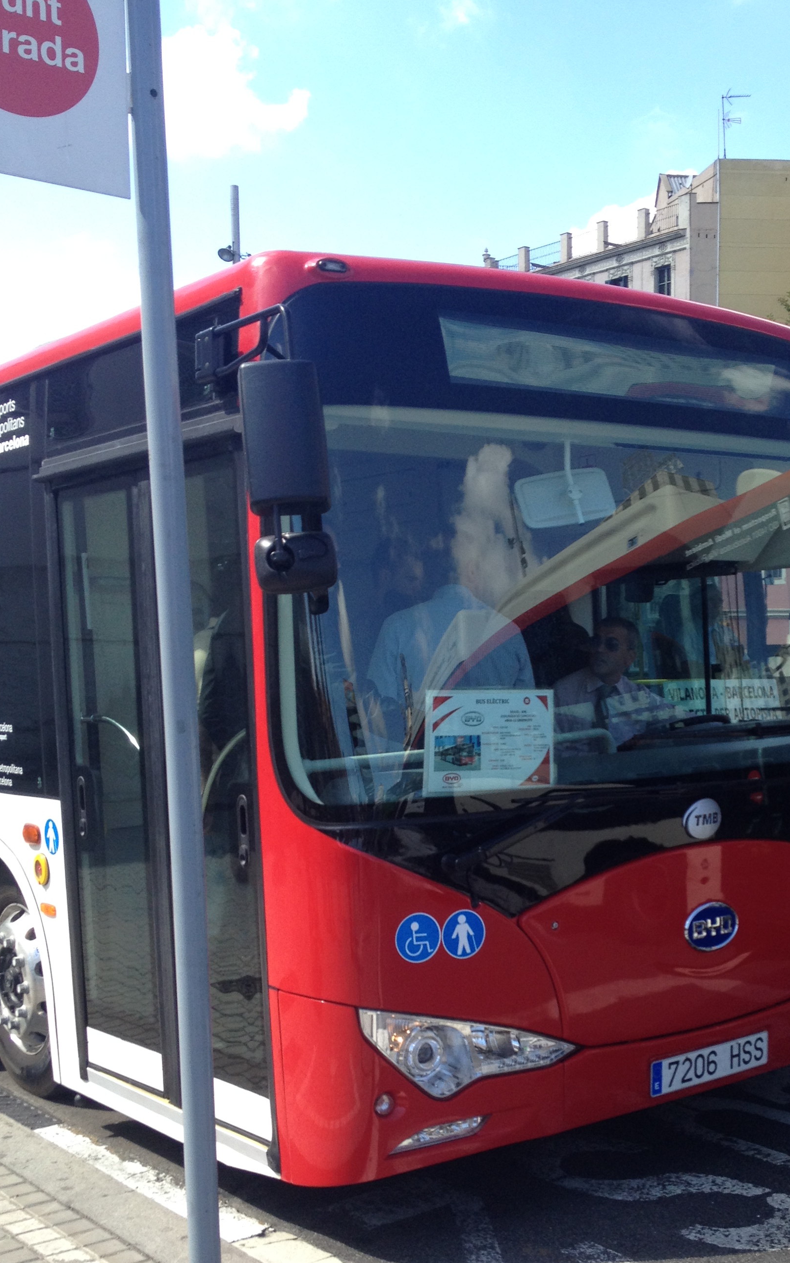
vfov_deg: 42.4
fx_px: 1619
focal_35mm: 47
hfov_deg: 27.2
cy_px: 757
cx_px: 564
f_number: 2.4
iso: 50
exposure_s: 1/575
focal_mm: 4.28
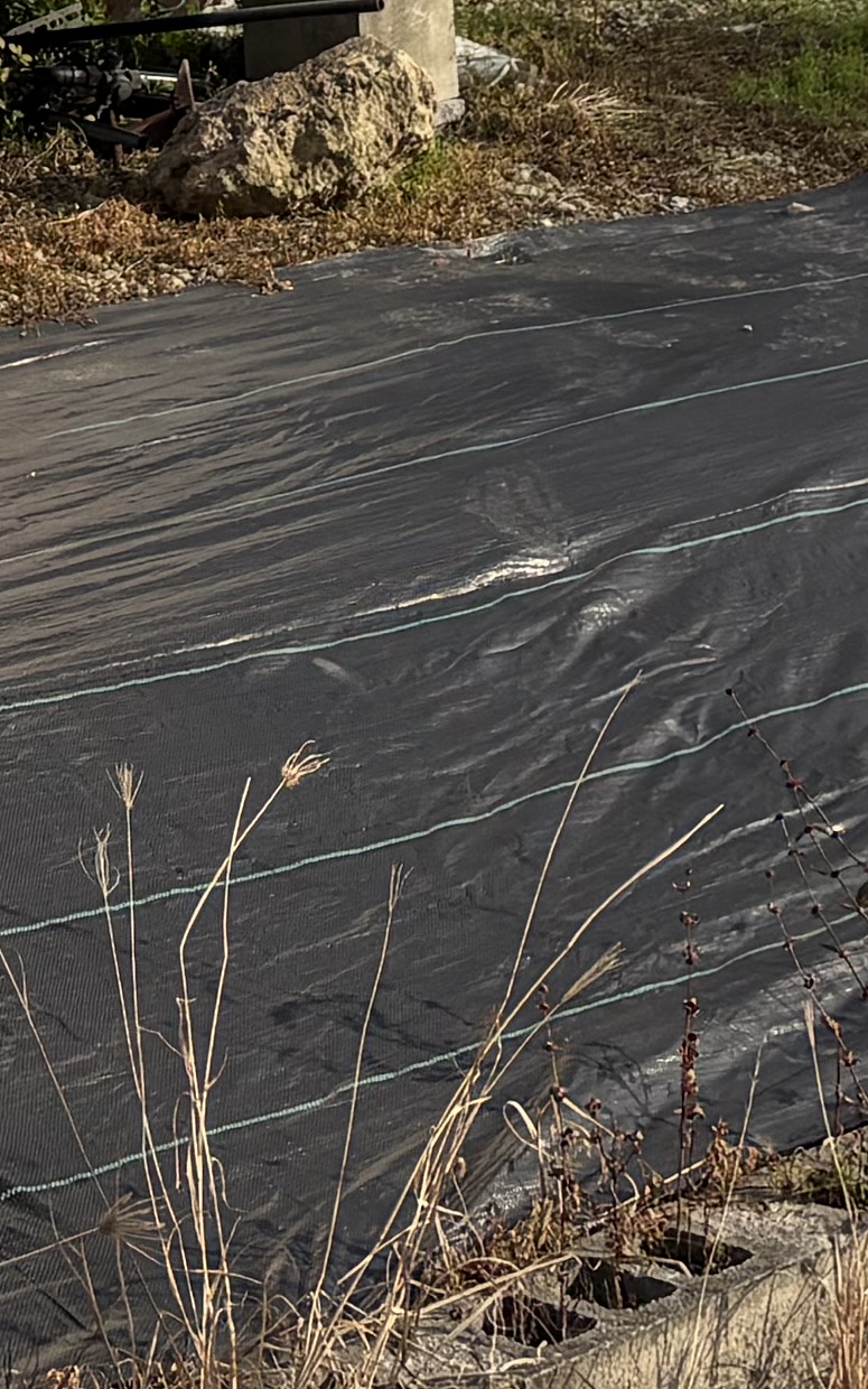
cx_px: 10
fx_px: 4807
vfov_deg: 14.7
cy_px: -964
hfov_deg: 10.2
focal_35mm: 127
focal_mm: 5.96
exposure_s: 1/5814
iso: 50
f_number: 1.6
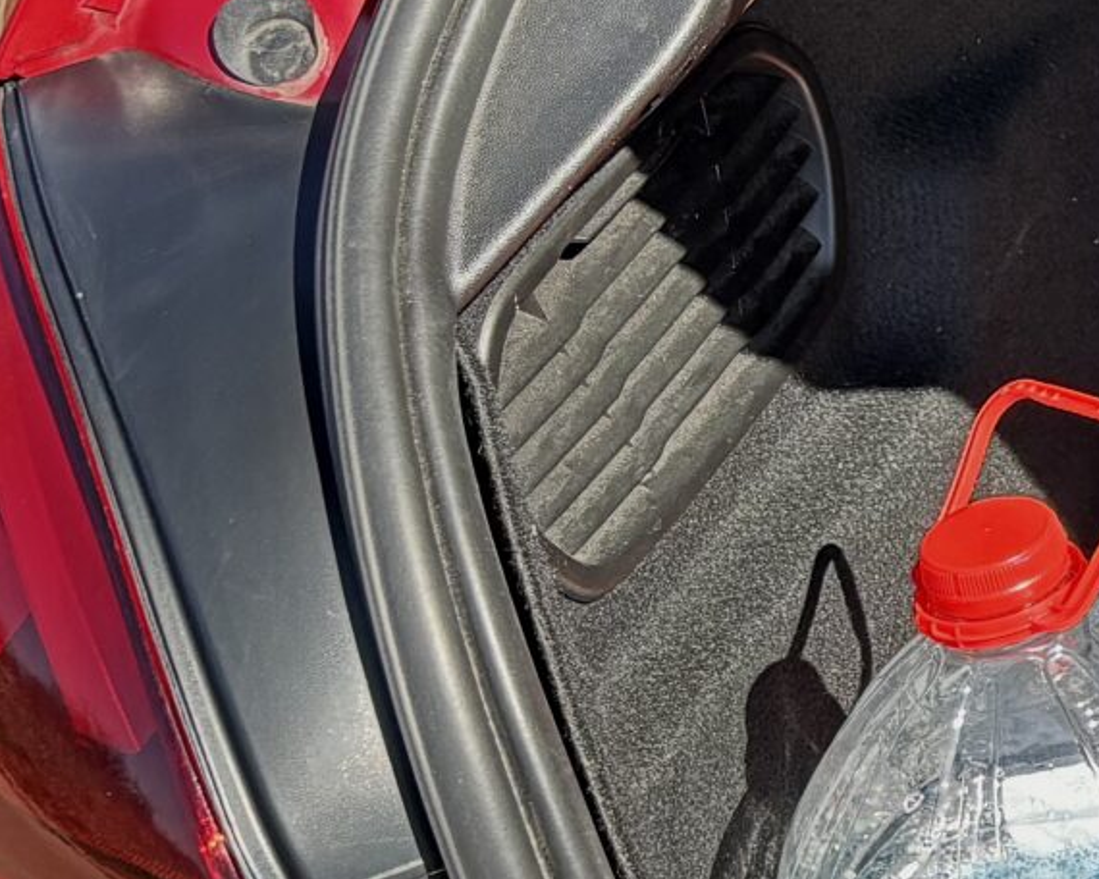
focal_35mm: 114
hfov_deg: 13.5
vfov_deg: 13.3
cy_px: -15
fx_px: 3708
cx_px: 2435
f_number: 1.6
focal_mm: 5.96
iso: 50
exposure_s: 1/411
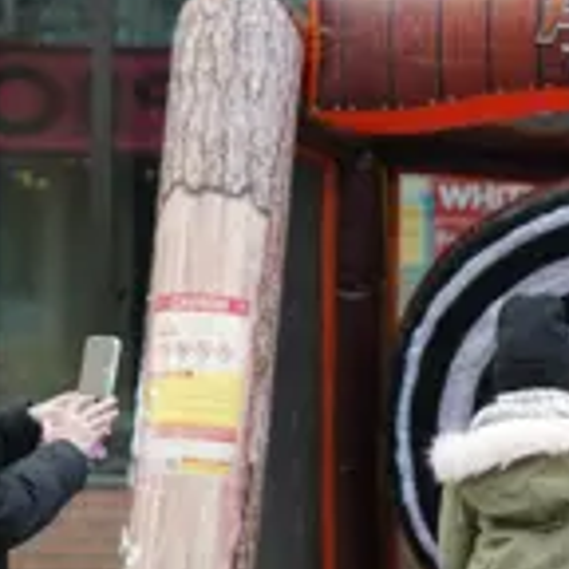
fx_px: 2194
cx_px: 735
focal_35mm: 118
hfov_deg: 14.2
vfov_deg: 14.7
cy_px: 397
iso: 1600
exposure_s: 1/160
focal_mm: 50
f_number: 3.2
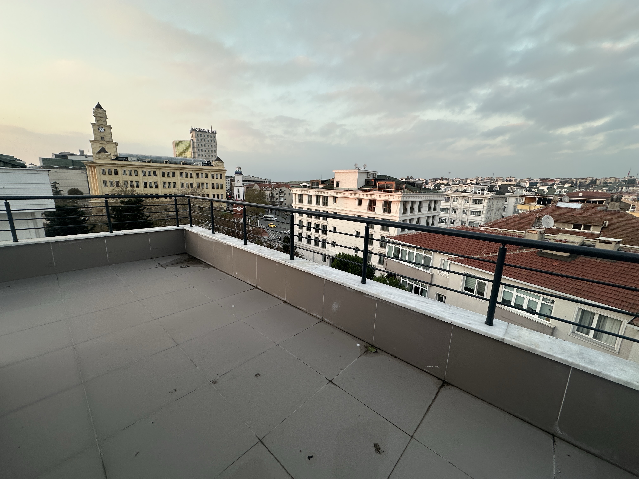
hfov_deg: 102.1
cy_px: 240
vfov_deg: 85.7
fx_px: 258
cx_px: 320
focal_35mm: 14
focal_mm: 2.22
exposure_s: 1/99
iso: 64
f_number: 2.2
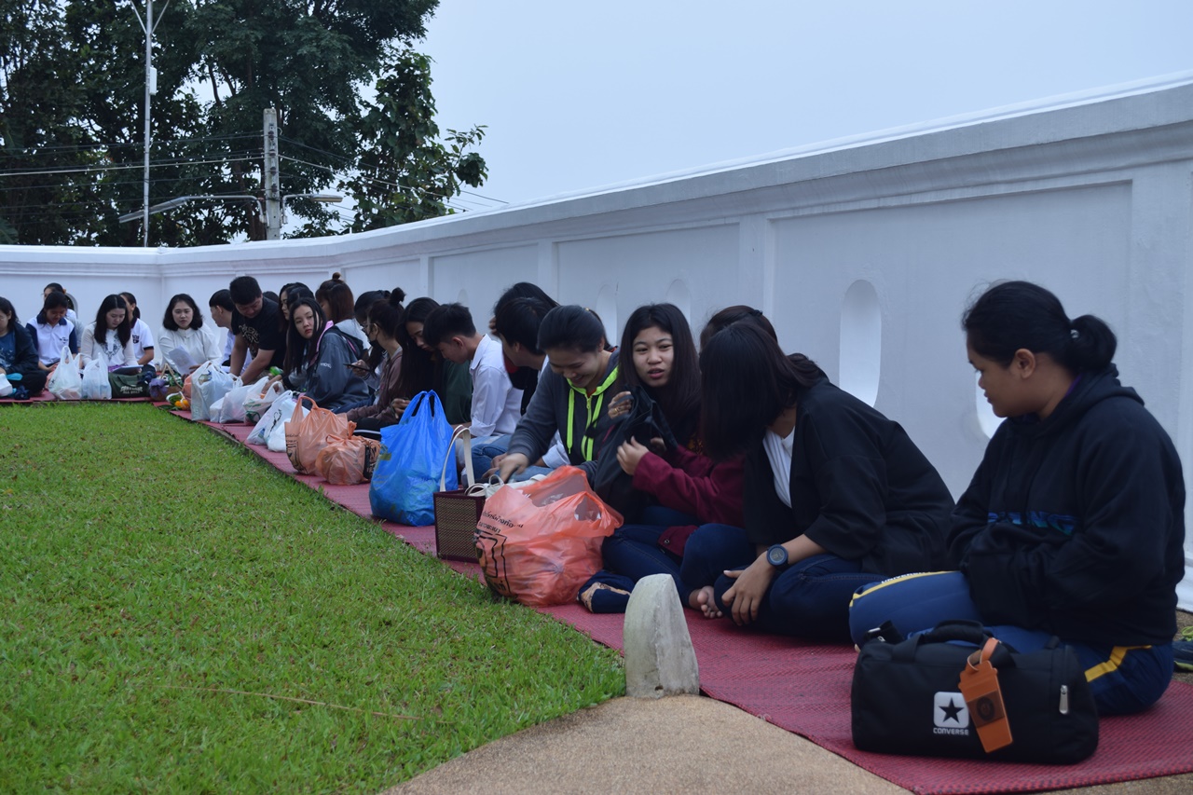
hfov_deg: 36.9
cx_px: 596
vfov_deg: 25.1
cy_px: 398
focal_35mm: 54
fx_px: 1789
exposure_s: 1/20
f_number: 6.3
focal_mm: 36
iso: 100
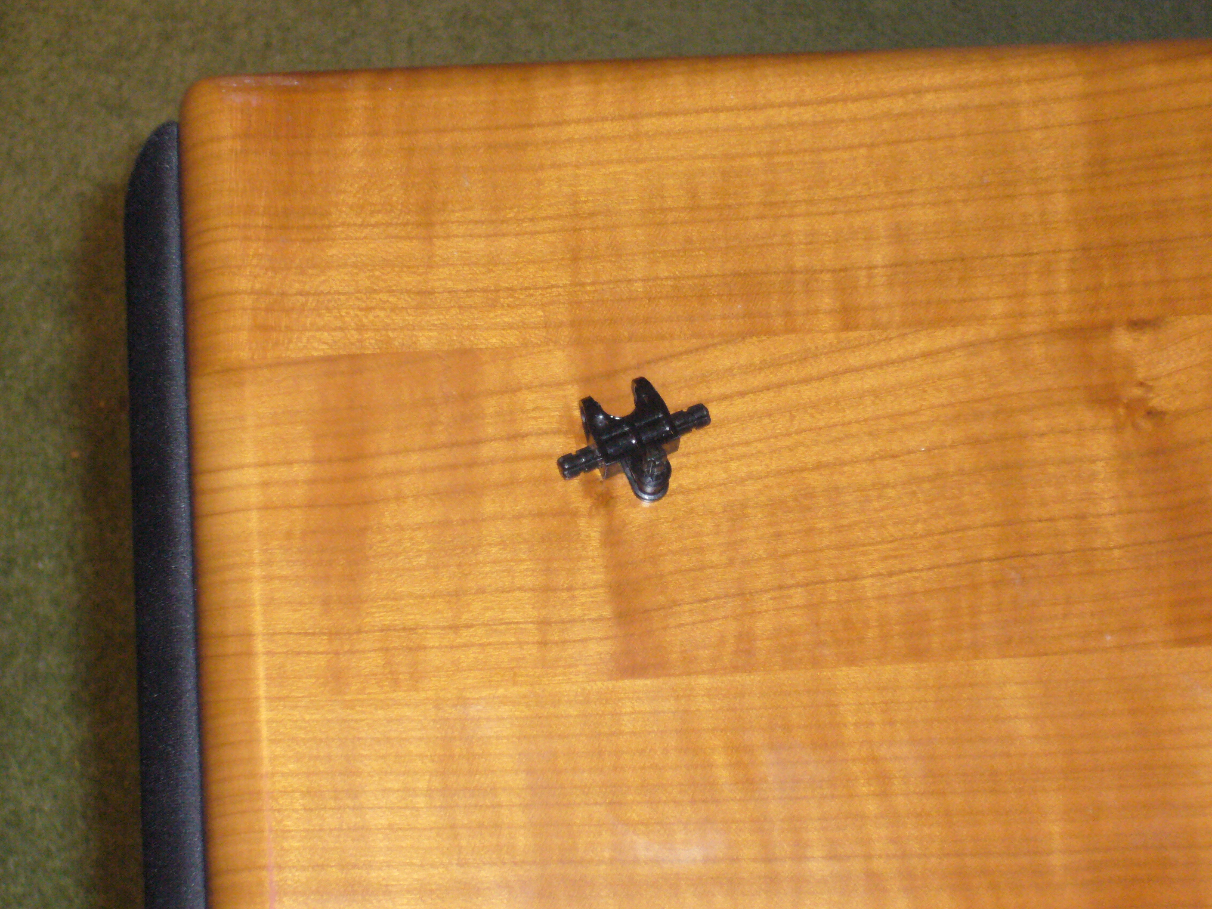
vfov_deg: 14.1
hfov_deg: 18.7
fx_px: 3676
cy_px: 454
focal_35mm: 105
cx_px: 606
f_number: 5
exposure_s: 1/60
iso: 400
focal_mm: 17.4
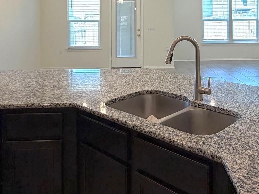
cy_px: 16
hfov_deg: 49.8
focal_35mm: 37
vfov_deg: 36.1
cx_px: 155
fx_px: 277
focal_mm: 2.22
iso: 160
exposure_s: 1/120
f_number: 2.2
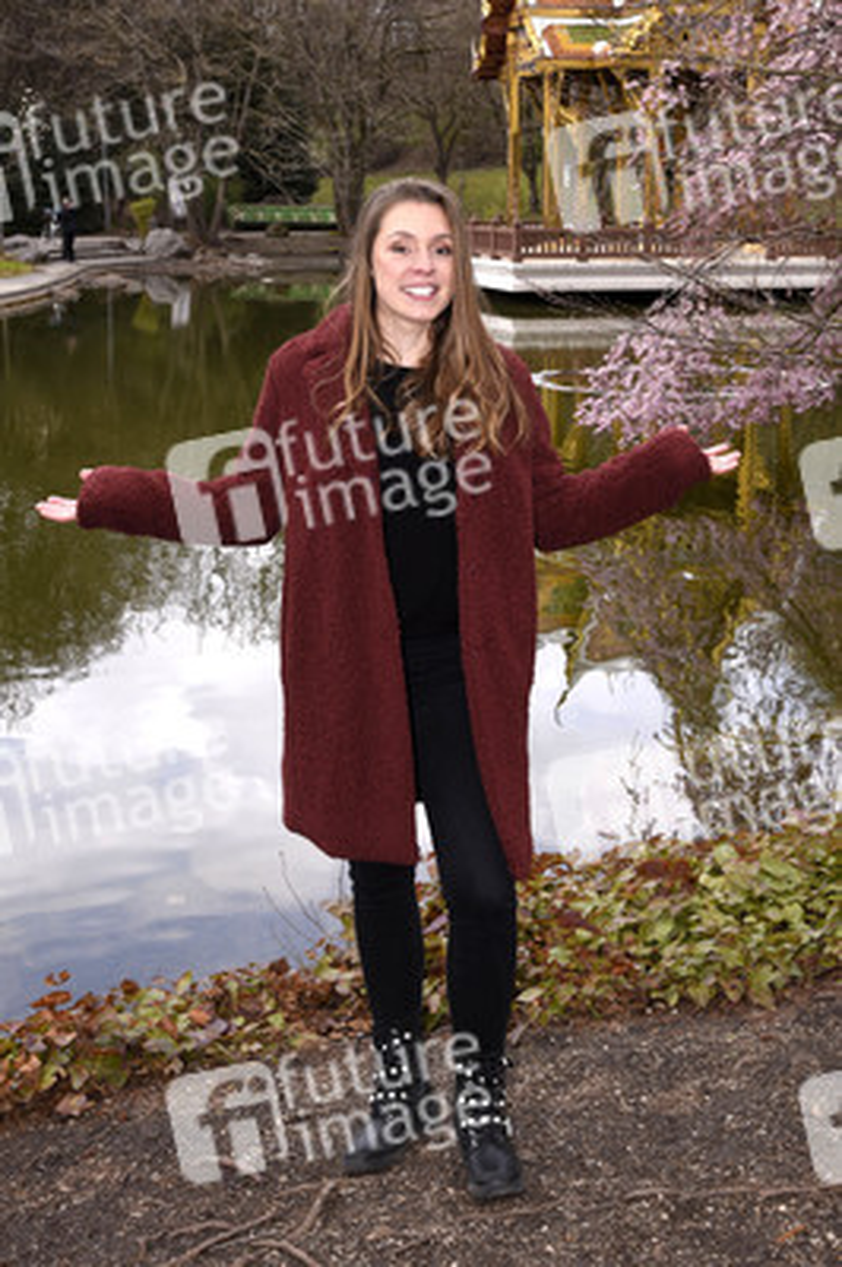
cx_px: 421
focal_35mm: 40
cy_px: 634
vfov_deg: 48.5
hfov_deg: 33.3
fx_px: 1406
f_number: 11
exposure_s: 1/160
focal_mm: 40
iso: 400
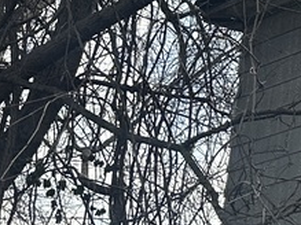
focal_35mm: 158
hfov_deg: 9.6
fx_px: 1373
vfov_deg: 9.3
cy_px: 232
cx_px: 908
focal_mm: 6.86
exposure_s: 1/2809
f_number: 1.78
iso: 80
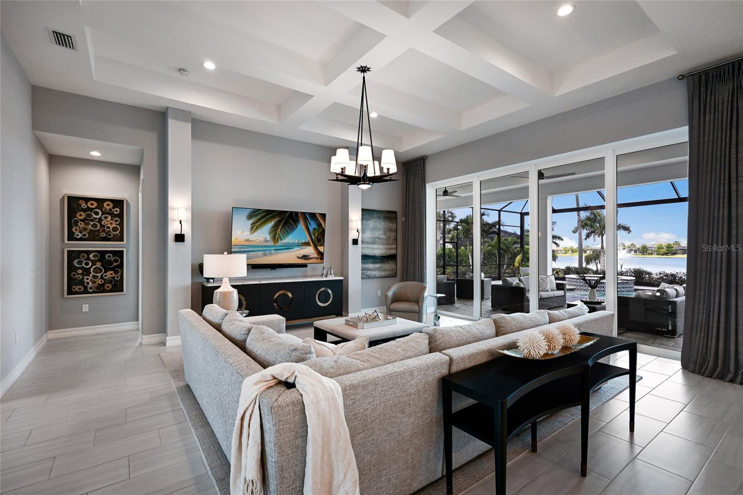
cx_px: 372
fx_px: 330
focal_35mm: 16
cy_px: 248
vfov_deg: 73.7
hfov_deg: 96.7
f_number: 8
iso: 800
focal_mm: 16
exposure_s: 1/80
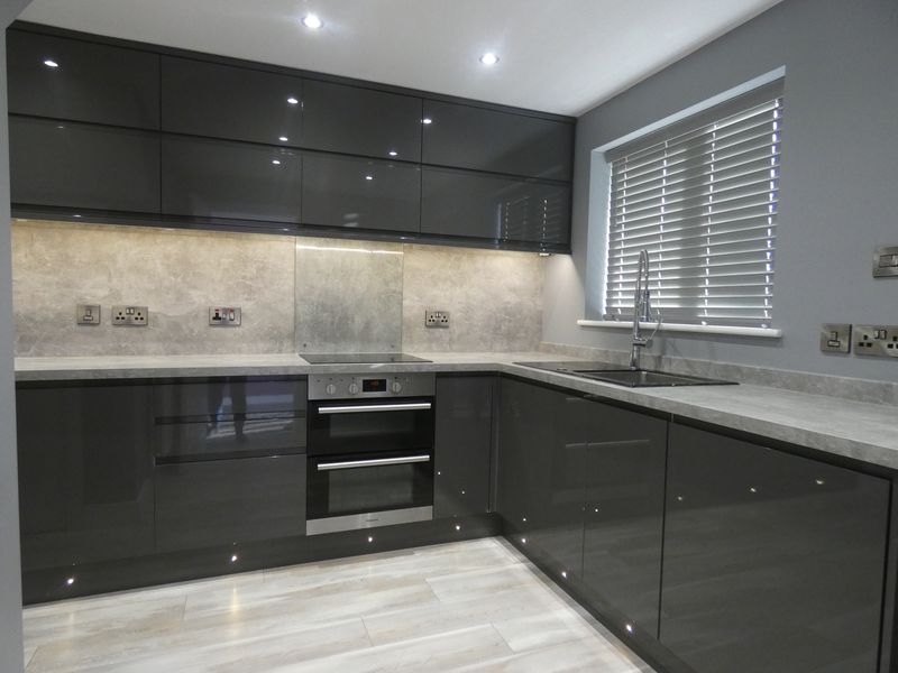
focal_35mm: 20
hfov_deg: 81.7
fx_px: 519
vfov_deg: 66.0
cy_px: 336
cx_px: 449
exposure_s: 1/60
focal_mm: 3.6
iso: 500
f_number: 2.8
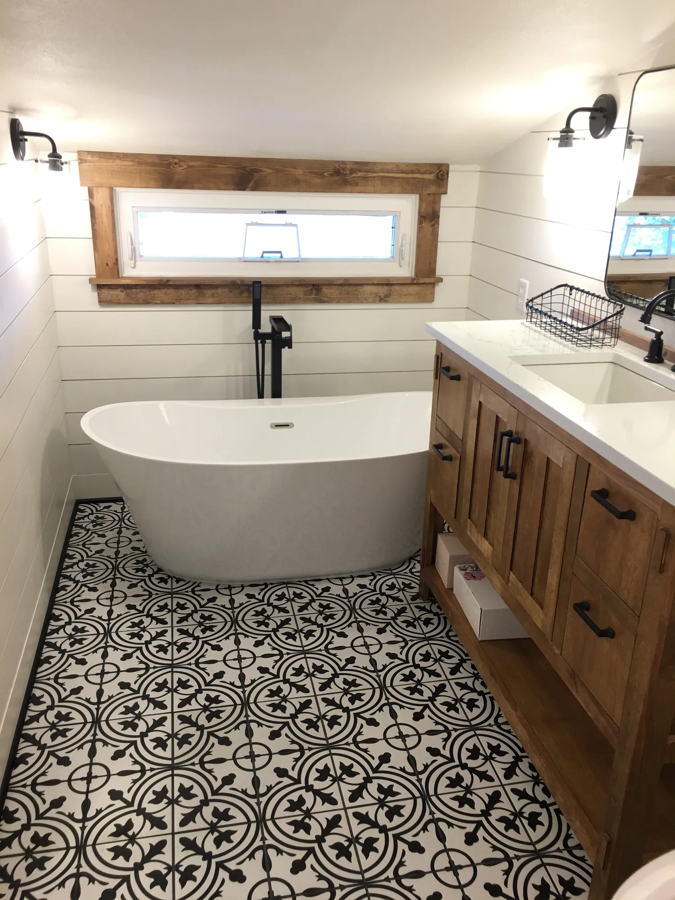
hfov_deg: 48.2
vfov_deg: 61.7
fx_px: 754
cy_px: 450
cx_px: 338
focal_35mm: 29
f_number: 2.2
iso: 32
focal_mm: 4.15
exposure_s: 1/15
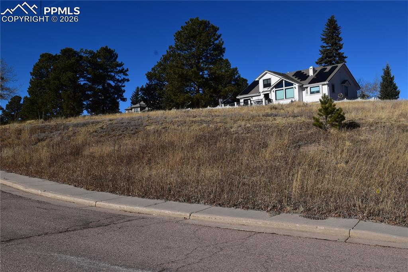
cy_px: 136
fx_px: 425
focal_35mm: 38
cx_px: 204
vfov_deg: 35.5
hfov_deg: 51.3
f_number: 11
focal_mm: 25
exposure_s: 1/500
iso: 280
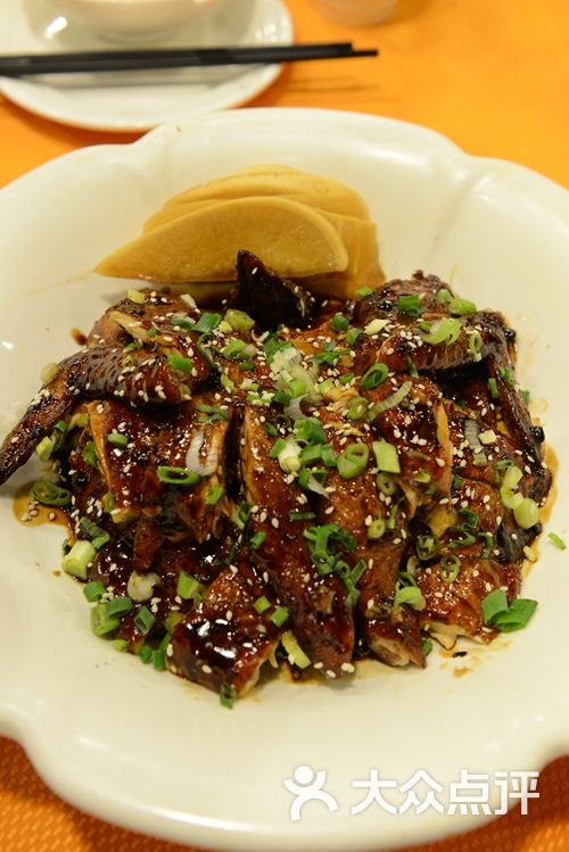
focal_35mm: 40
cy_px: 426
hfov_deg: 33.4
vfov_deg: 48.4
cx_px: 284
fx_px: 947
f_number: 5.6
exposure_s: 1/40
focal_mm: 40
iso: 1800
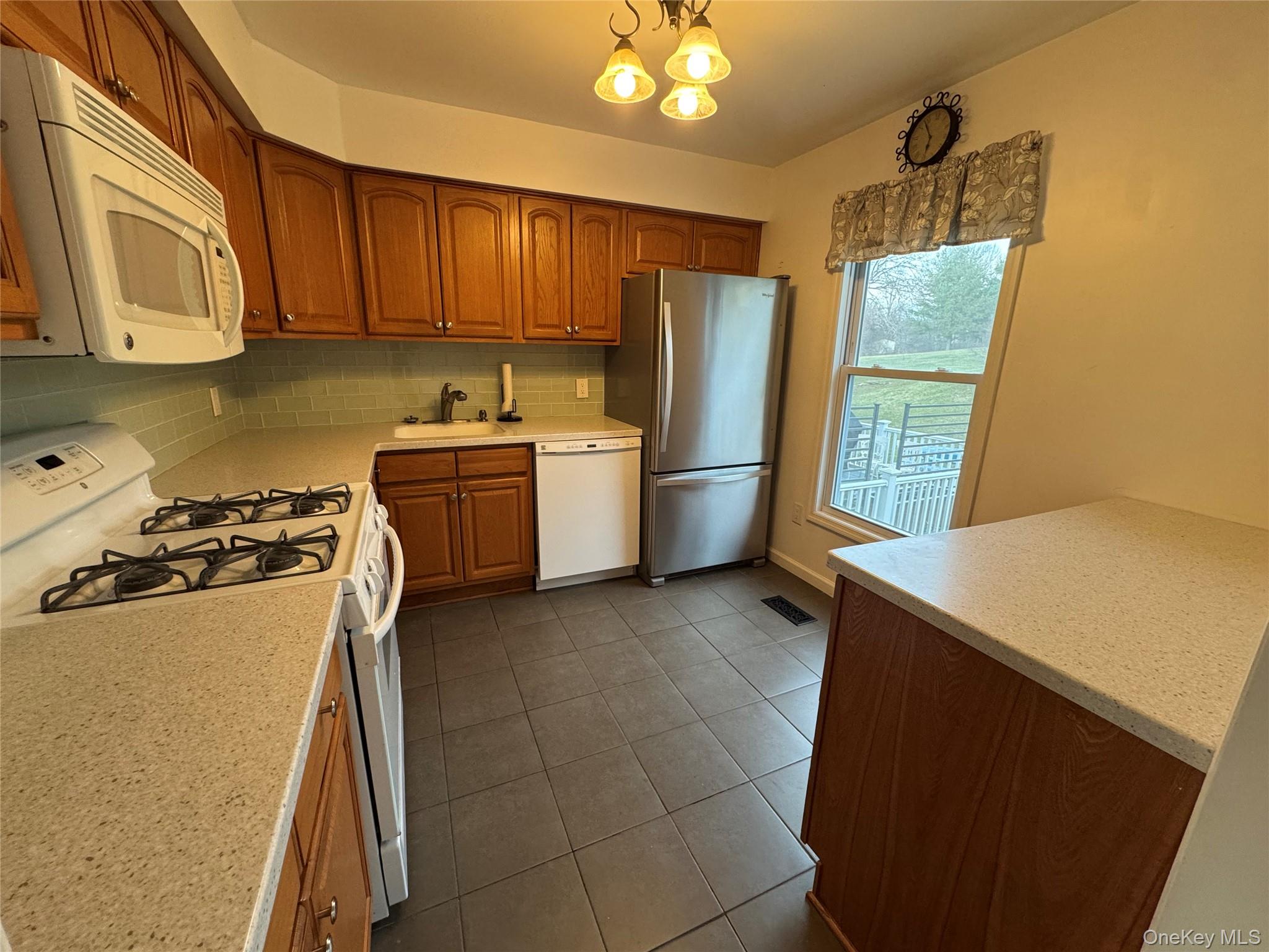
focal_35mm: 14
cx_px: 634
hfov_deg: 102.1
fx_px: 513
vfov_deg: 85.7
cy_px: 476
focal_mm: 2.22
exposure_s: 1/120
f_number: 2.2
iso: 250
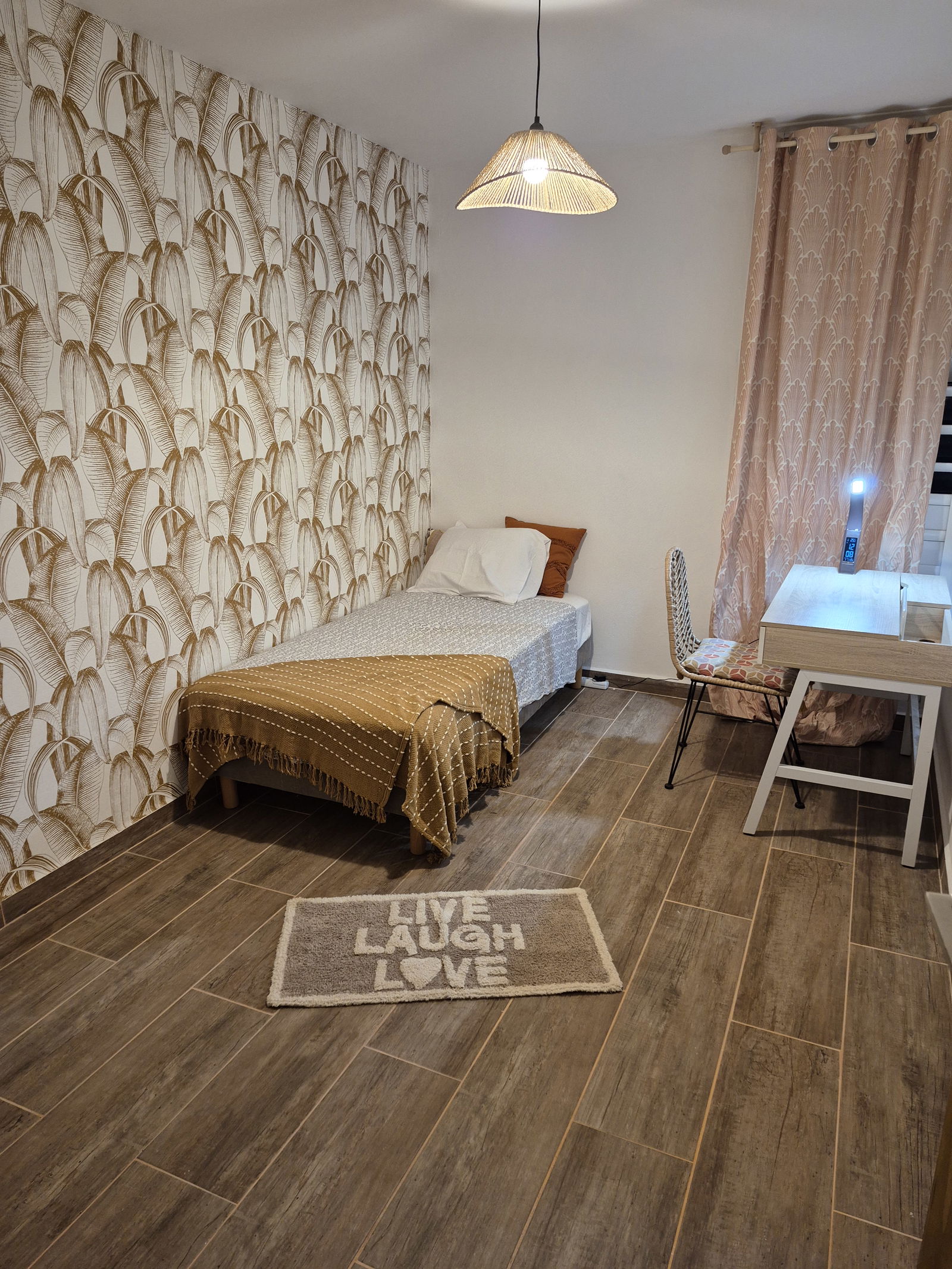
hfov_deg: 58.9
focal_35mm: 23
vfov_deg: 73.9
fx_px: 843
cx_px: 476
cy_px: 634
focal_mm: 5.4
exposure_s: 1/51
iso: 250
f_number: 1.8
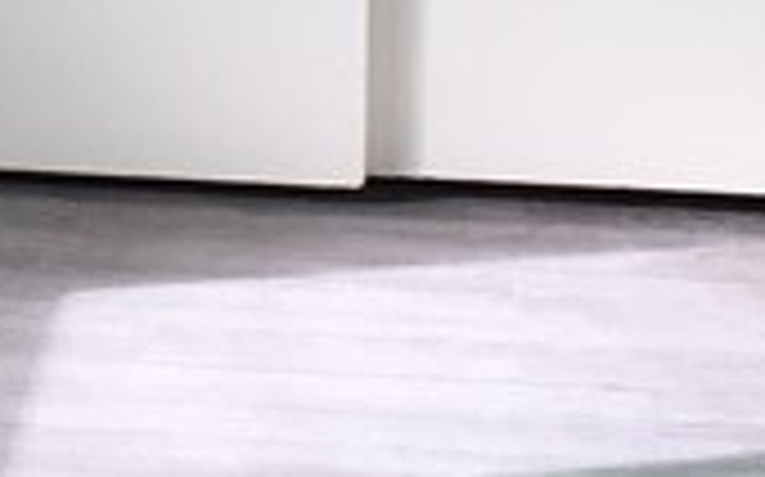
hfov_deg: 11.2
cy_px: -526
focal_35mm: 185
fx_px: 3854
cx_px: -104
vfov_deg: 6.8
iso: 50
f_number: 2.2
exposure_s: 1/120
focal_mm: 4.15
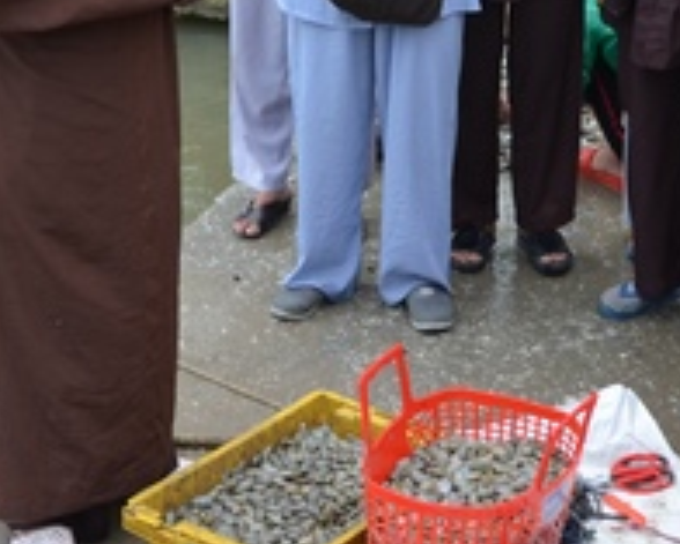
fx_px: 1691
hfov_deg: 22.7
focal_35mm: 84
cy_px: -88
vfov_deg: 17.5
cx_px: 441
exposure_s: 1/200
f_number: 7.1
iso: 250
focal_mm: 18
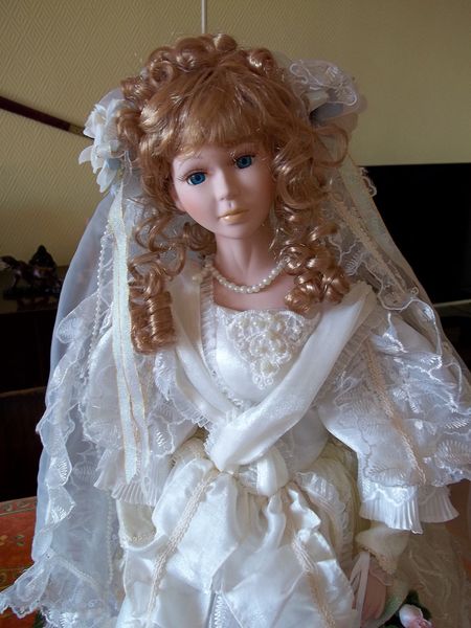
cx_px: 236
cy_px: 314
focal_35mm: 32
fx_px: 581
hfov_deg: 44.2
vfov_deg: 56.8
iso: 80
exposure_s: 1/100
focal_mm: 5.7
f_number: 2.9
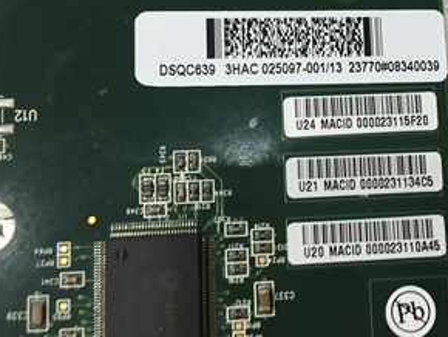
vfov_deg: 28.9
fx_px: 648
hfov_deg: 37.7
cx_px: 304
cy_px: 111
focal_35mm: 50
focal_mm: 4.15
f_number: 2.2
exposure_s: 1/33
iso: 80
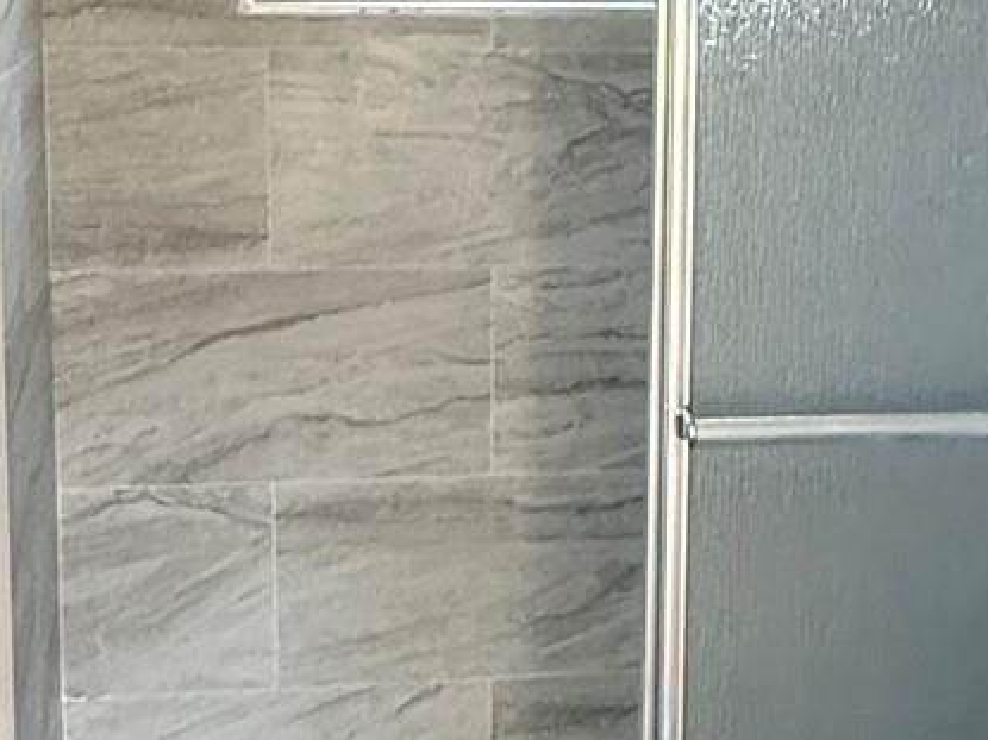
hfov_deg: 35.1
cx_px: 681
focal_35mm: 54
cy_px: 247
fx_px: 1541
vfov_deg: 26.9
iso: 640
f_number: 2.2
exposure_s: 1/60
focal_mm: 2.22
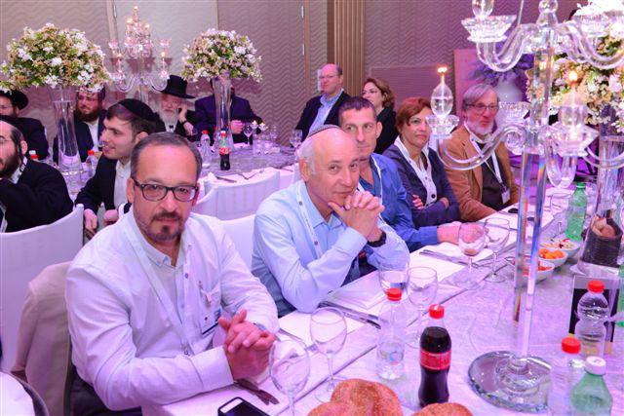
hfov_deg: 58.7
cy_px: 208
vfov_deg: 41.1
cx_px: 312
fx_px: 555
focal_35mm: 32
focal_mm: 32
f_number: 5.6
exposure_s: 1/30
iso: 1600
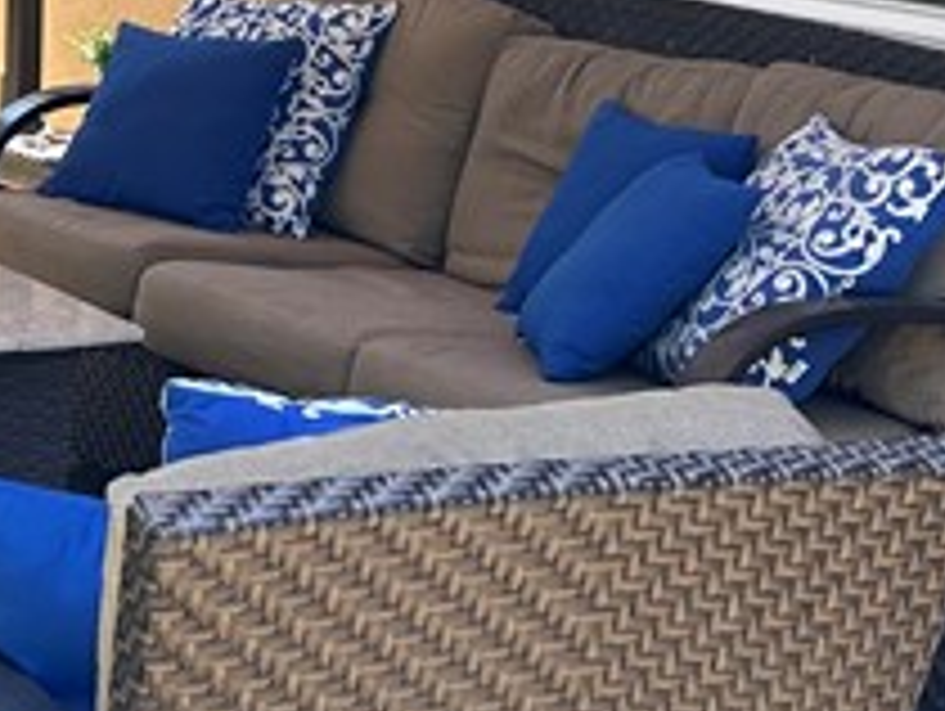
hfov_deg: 16.0
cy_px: -81
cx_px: -238
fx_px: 3198
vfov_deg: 12.5
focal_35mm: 117
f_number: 1.78
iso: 80
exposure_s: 1/503
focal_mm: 6.86
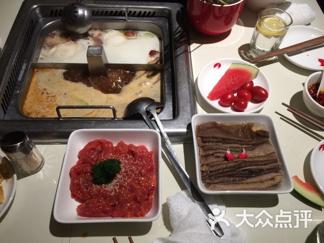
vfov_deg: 48.2
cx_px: 162
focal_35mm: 29
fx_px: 271
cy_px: 122
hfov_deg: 61.7
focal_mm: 4.15
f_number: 2.2
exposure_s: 1/33
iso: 40
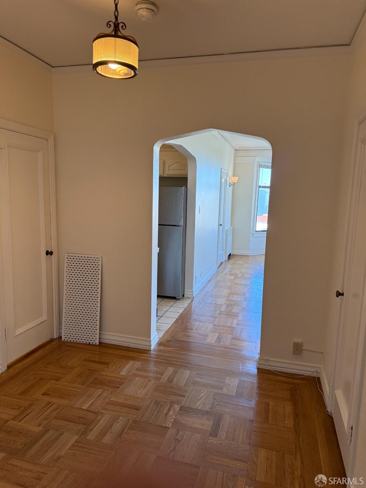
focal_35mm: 24
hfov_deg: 56.8
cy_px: 244
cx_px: 183
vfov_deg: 71.6
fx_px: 338
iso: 200
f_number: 1.78
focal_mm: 6.76
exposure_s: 1/193
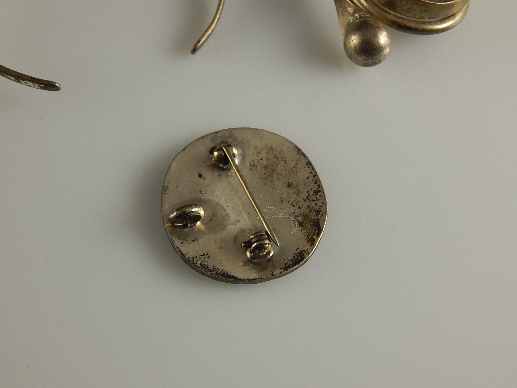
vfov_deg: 21.3
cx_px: 258
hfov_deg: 28.2
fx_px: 1031
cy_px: 194
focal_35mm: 69
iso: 400
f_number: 4.1
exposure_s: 1/100
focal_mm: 12.3
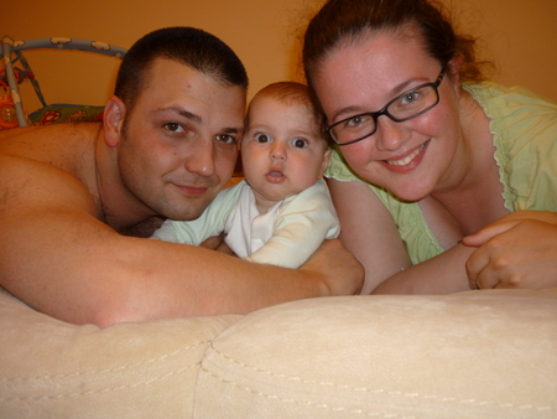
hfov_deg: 55.3
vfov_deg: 43.0
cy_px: 210
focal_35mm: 33
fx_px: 531
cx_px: 278
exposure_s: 1/30
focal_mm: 5.5
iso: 100
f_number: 2.8
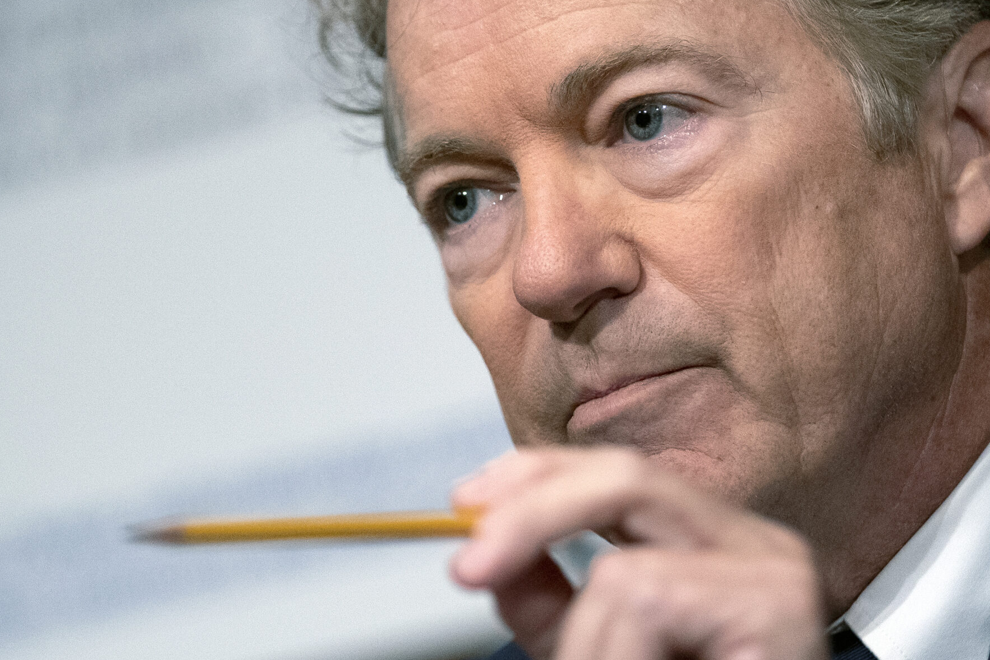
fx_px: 8745
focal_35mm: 318
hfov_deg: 6.5
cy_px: 314
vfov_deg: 4.3
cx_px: 533
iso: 3200
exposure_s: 1/800
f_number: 2.8
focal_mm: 147
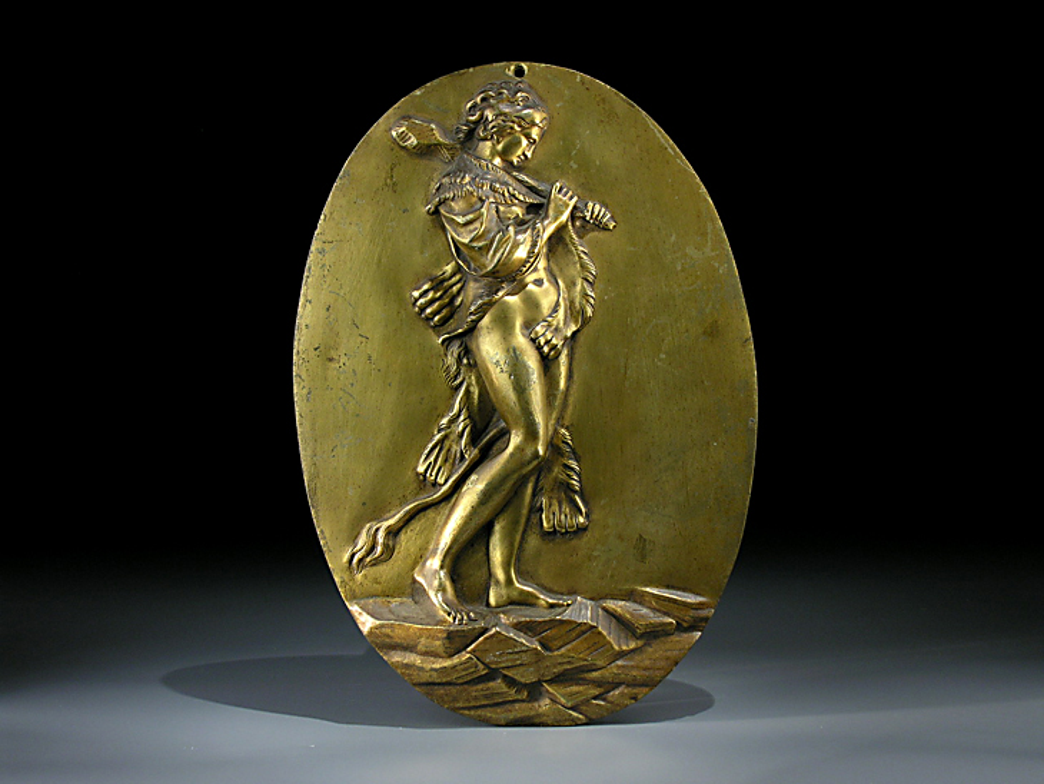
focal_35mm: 69
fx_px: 2082
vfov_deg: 21.3
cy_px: 392
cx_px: 522
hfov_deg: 28.2
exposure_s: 1/125
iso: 100
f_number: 4.3
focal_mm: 17.5
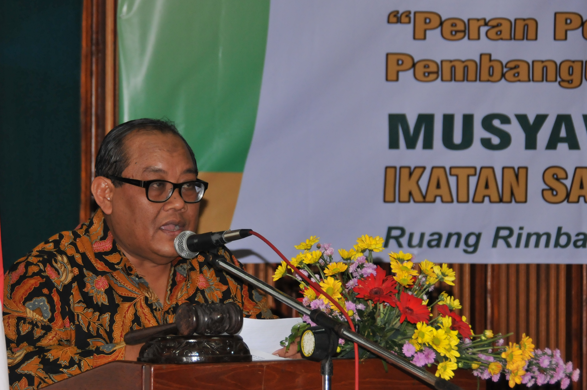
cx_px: 237
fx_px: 3078
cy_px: 231
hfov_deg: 10.9
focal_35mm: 189
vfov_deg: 7.2
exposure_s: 1/80
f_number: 6.3
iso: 800
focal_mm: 92
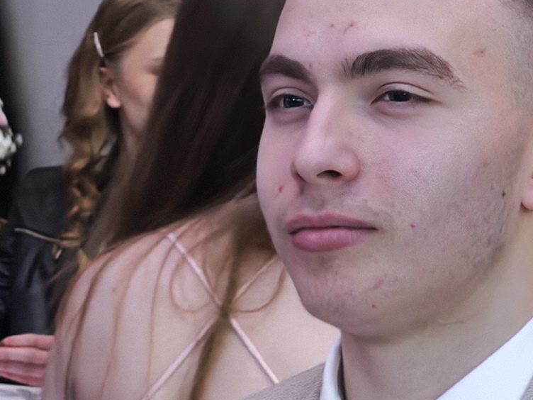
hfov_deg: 9.1
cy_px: 561
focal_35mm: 218
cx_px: 318
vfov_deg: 6.7
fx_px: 3357
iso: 1000
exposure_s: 1/33.3
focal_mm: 6.55
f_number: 1.62
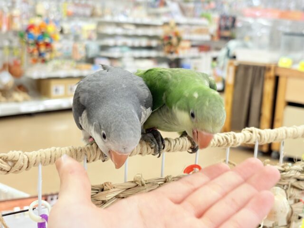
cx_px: 152
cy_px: 114
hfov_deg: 36.8
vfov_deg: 28.0
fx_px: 457
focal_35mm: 52
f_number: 1.6
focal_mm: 5.96
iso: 80
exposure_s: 1/50
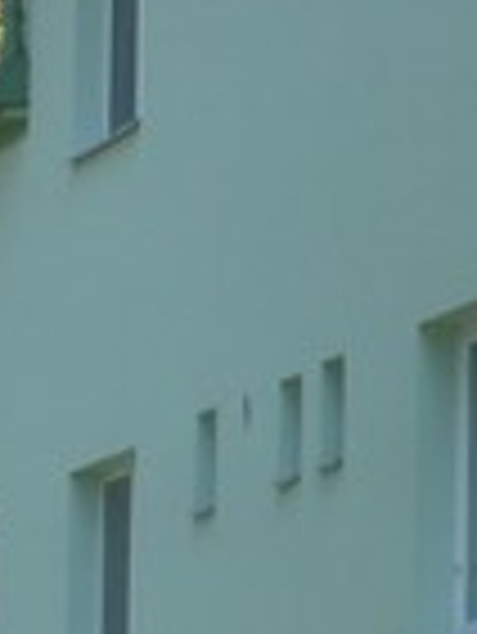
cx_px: 284
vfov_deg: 4.4
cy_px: 737
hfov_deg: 3.3
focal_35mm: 447
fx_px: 8200
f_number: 5
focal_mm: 17.4
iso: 100
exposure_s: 1/250
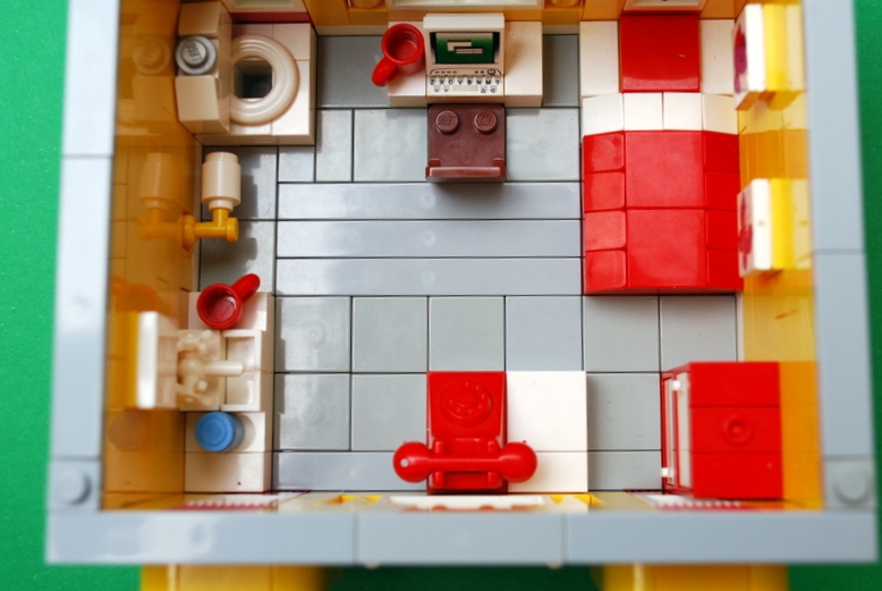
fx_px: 1325
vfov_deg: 25.1
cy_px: 240
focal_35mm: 54
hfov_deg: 36.8
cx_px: 467
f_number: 5.6
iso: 200
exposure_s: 1/60
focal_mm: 28
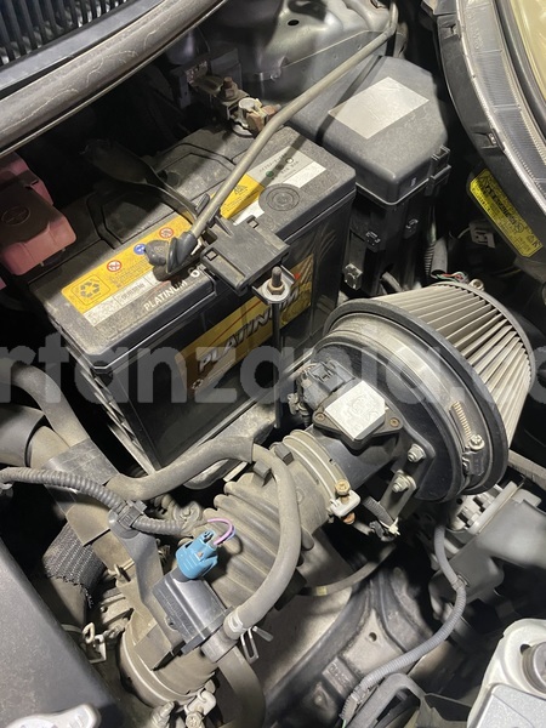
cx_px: 273
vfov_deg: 67.3
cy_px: 364
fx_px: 547
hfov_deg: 53.1
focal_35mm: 26
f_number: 1.8
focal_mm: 4.25
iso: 400
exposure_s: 1/33
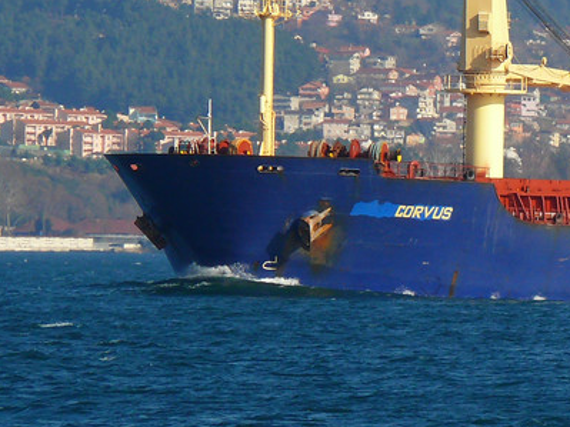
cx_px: 722
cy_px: 180
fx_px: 11935
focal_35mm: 725
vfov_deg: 2.1
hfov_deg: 2.7
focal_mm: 57.2
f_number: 5.6
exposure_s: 1/500
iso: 100
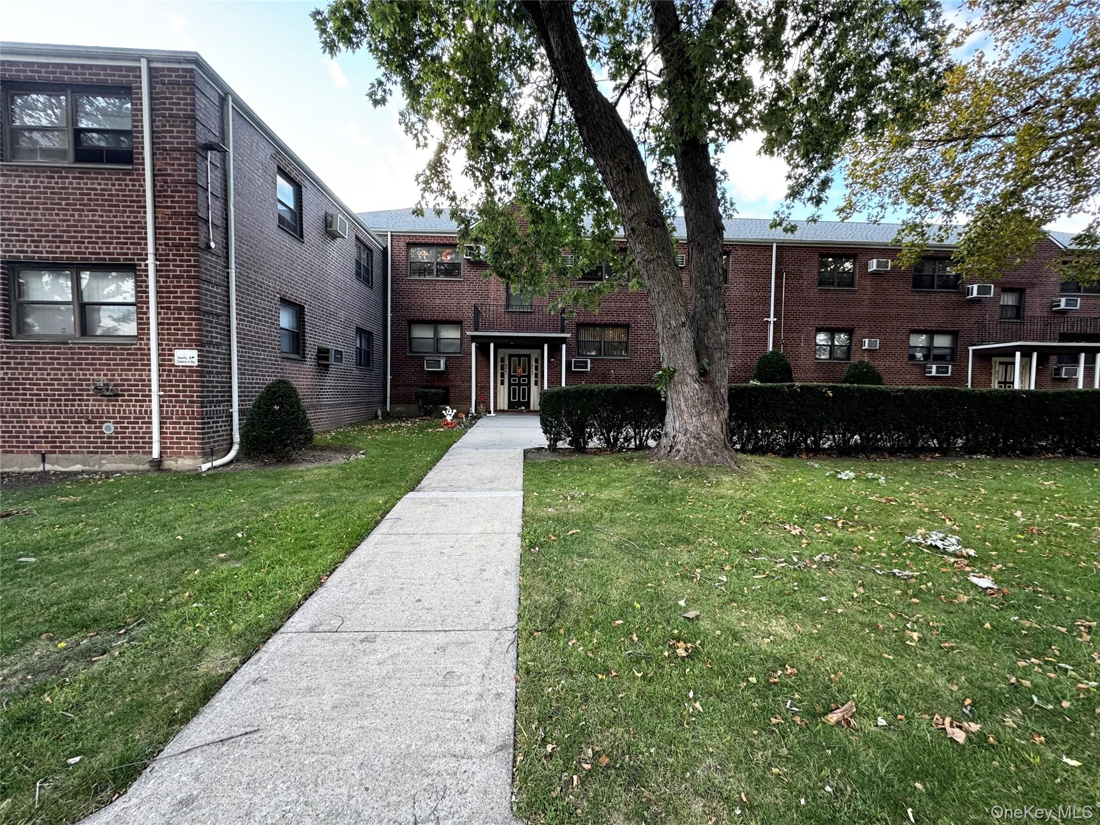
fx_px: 445
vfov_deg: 85.7
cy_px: 412
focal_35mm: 14
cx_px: 550
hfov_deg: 102.1
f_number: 2.2
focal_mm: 2.22
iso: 125
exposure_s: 1/99
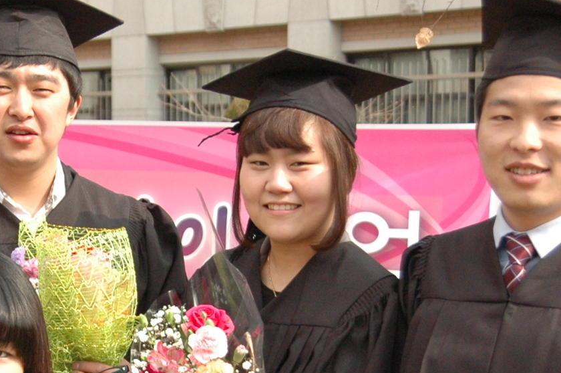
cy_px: 339
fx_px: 1619
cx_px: 91
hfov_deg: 19.4
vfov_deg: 13.0
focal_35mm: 104
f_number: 2.8
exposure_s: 1/4000
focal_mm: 26
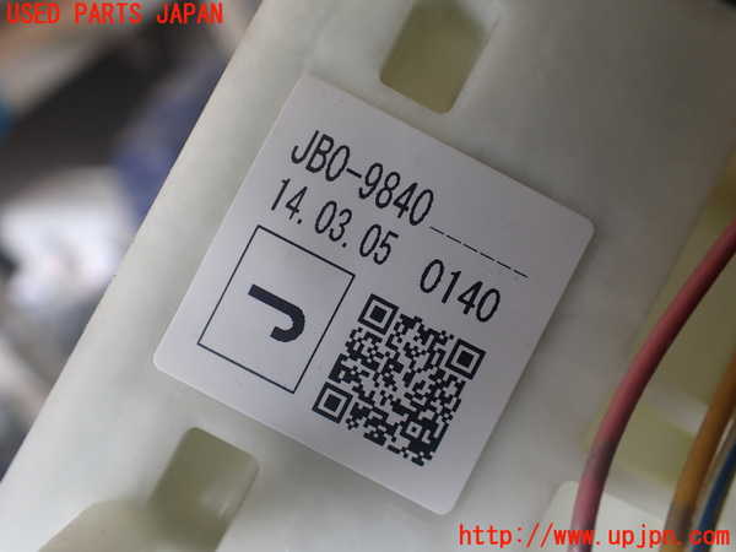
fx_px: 638
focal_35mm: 30
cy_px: 276
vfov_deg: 46.8
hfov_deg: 60.0
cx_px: 368
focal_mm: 5.4
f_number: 2.3
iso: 100
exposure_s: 1/160
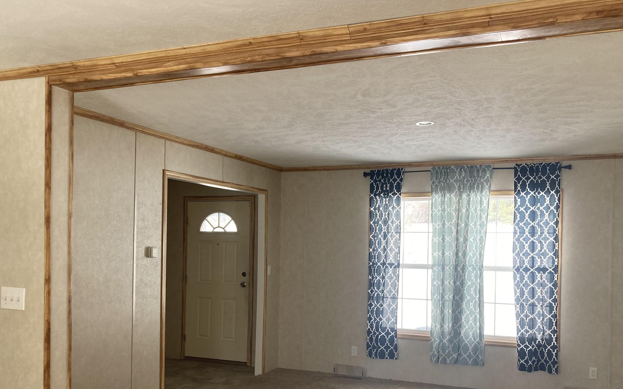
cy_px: 254
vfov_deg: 36.9
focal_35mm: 34
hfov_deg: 56.7
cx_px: 312
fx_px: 577
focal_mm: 3.99
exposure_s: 1/121
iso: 50
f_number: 1.8
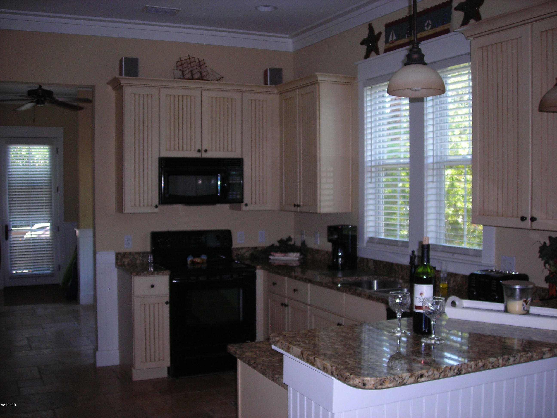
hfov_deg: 49.0
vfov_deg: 37.7
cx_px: 278
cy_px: 209
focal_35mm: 38
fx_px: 611
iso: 118
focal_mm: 6.3
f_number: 3.2
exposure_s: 1/60.1
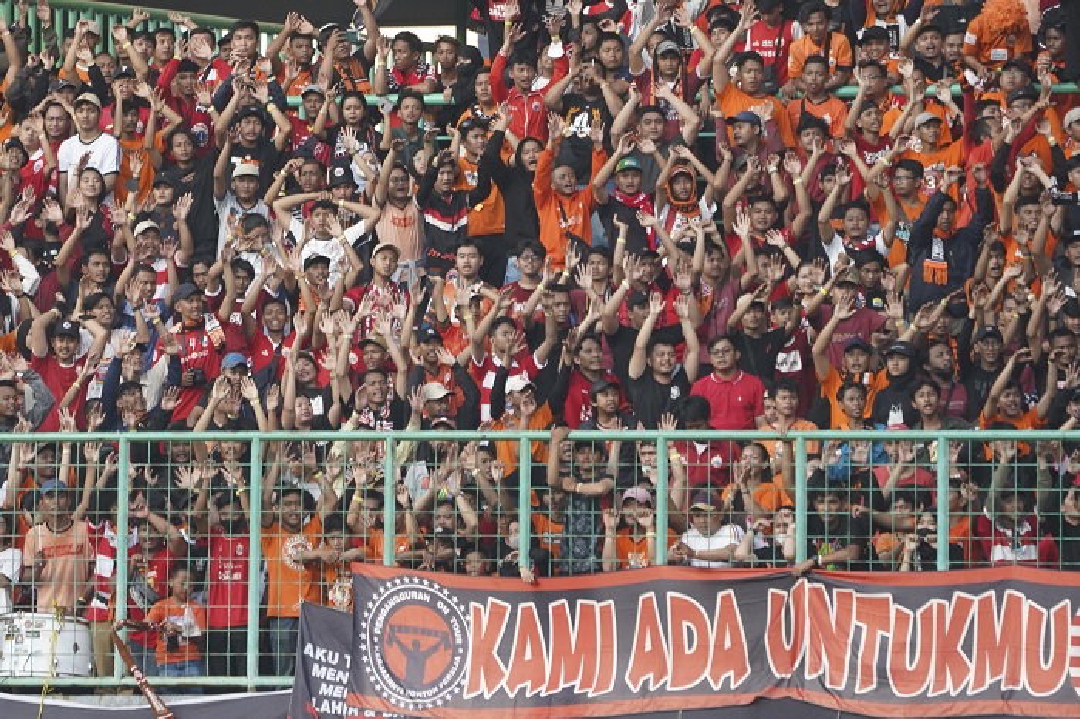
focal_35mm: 400
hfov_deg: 5.2
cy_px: 360
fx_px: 11994
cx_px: 540
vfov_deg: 3.4
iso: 2000
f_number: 5.6
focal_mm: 400
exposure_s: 1/800
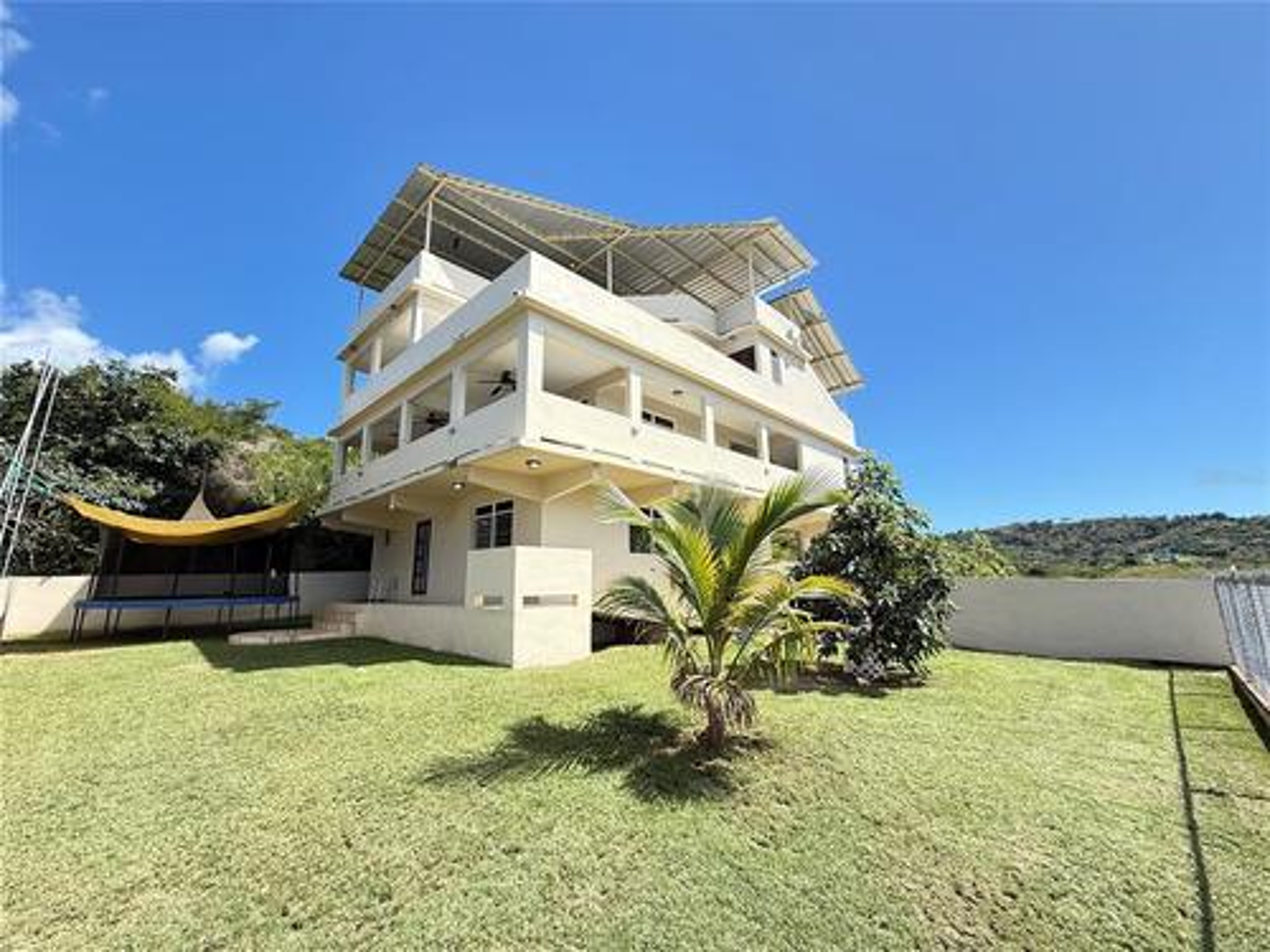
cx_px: 635
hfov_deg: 102.1
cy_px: 476
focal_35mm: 14
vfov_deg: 85.7
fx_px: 514
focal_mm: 2.22
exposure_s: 1/799
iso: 64
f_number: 2.2
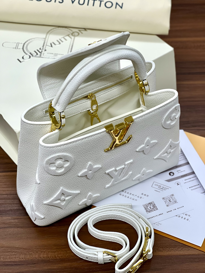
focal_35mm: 77
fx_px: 608
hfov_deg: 19.1
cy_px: 136
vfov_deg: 25.3
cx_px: 102
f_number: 2.8
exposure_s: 1/100
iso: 100
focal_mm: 9
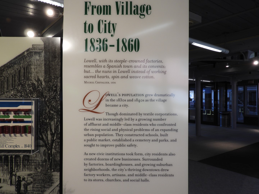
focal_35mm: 28
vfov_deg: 49.7
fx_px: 209
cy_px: 97
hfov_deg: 63.4
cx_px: 130
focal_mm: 5
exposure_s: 1/30
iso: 100
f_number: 3.5
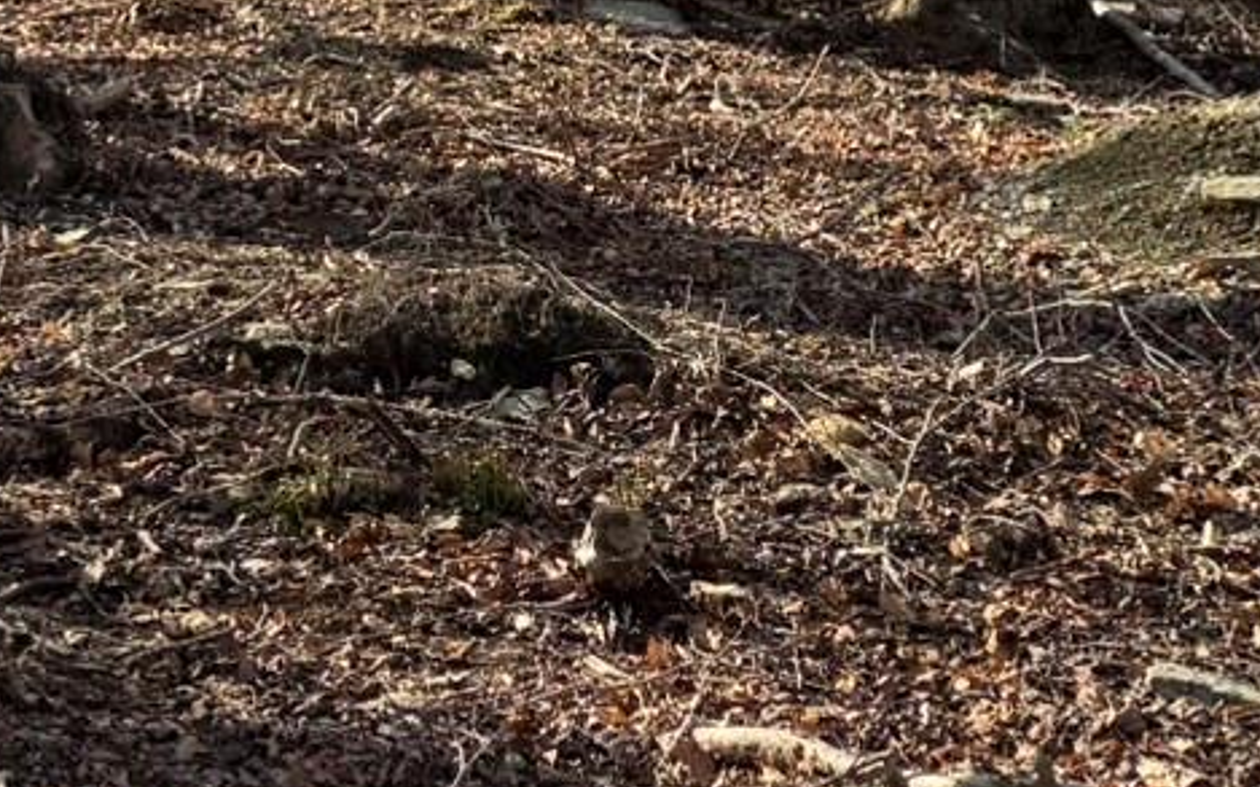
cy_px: 355
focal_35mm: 111
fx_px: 3811
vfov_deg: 11.8
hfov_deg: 18.8
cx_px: 647
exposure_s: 1/853
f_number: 1.78
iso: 80
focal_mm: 6.76
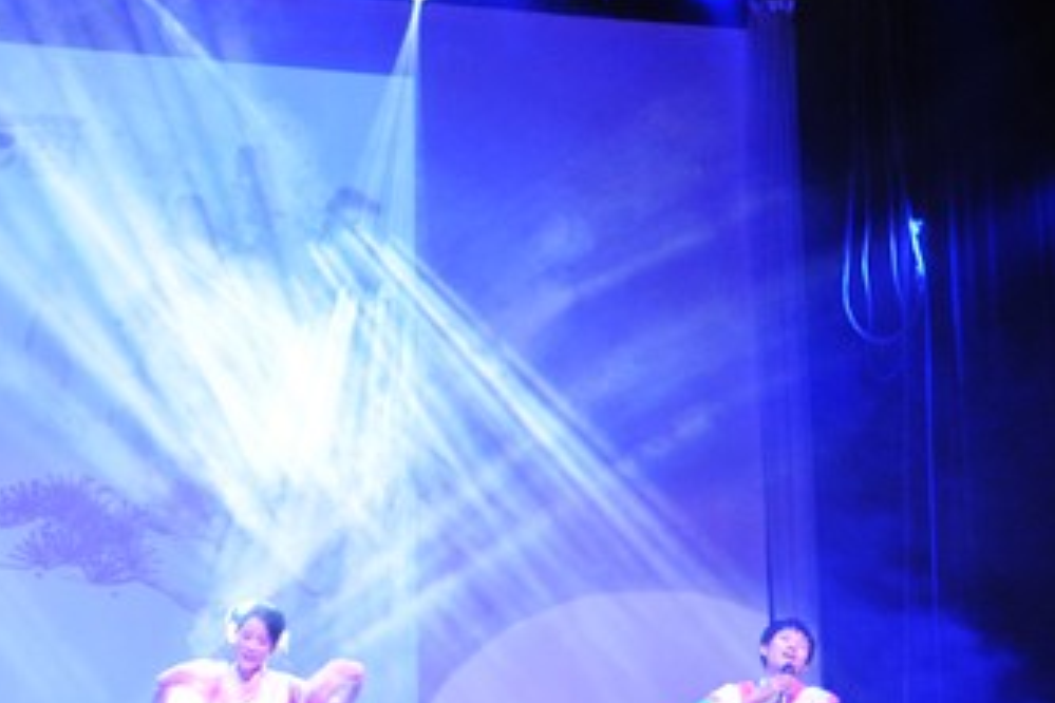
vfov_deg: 12.7
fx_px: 3165
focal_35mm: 108
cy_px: 358
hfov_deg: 18.6
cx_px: 73
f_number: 4.2
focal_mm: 32
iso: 800
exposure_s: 1/40
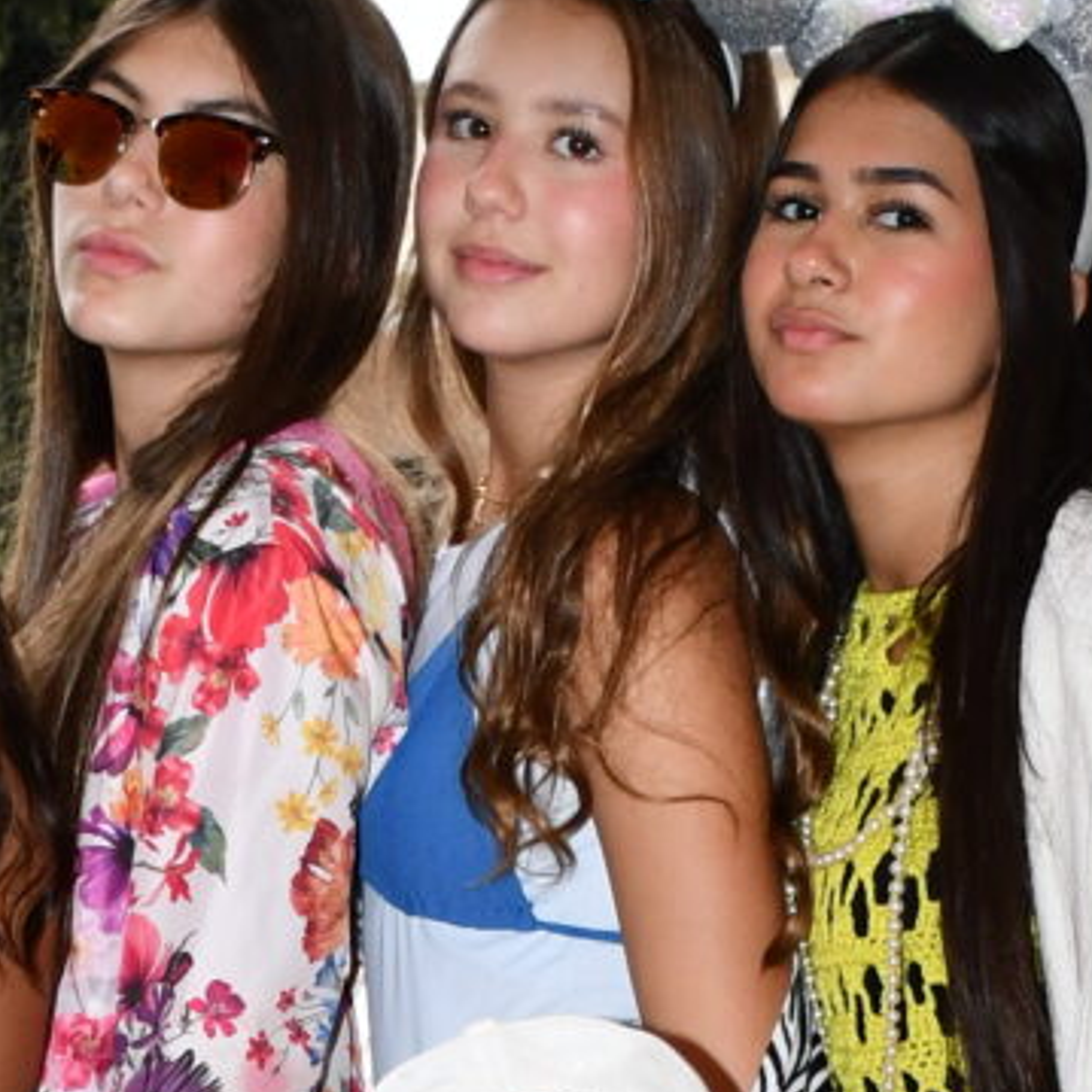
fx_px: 6496
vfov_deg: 9.2
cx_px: 67
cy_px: 1865
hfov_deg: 9.6
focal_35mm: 182
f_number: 4
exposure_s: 1/125
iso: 320
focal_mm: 27
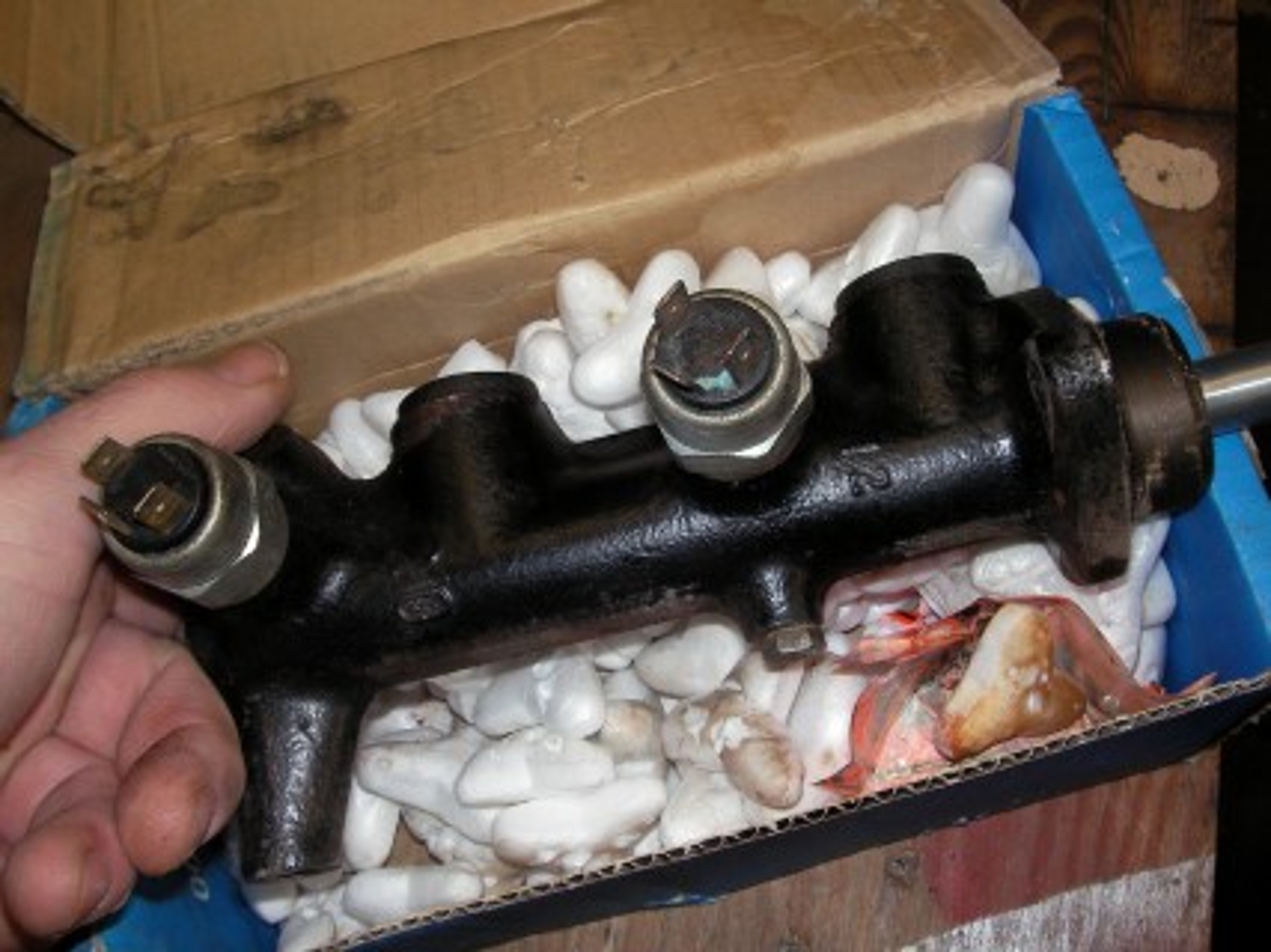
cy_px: 476
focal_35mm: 38
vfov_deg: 37.7
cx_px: 636
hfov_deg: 49.0
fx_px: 1395
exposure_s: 1/30
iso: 100
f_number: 6.6
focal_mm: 6.3
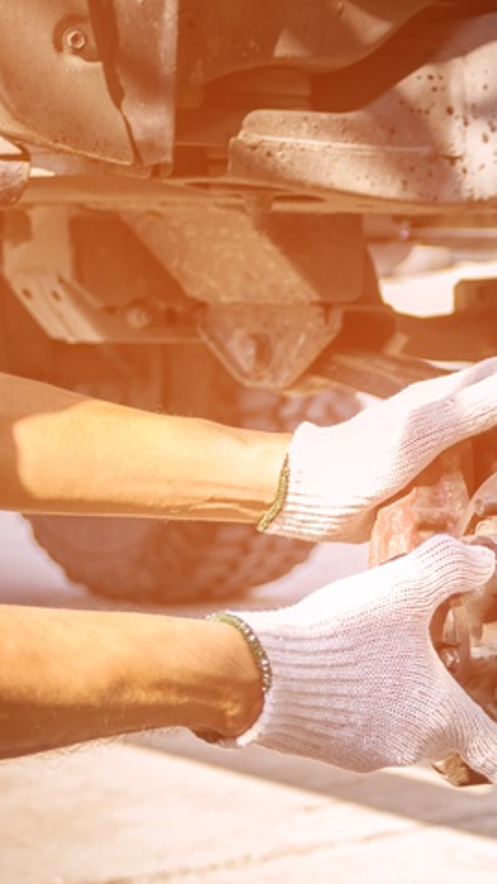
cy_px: 573
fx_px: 2810
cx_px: 848
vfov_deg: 17.8
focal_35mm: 120
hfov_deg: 9.7
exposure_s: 1/100
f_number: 3.5
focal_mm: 38
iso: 200
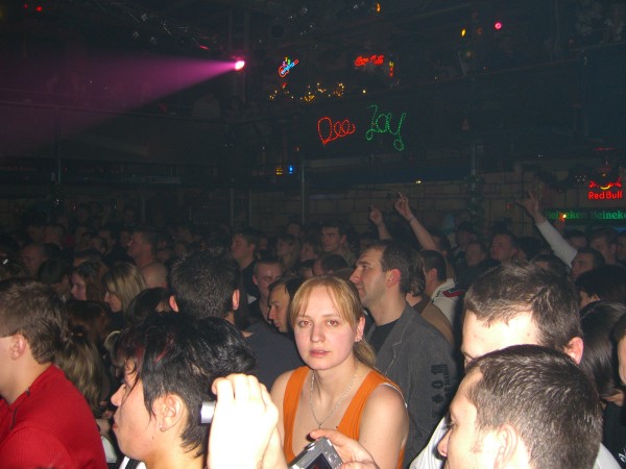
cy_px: 234
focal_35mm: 38
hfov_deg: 49.0
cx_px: 313
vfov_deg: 37.7
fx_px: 687
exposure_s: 1/60
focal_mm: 7.9
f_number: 2.8
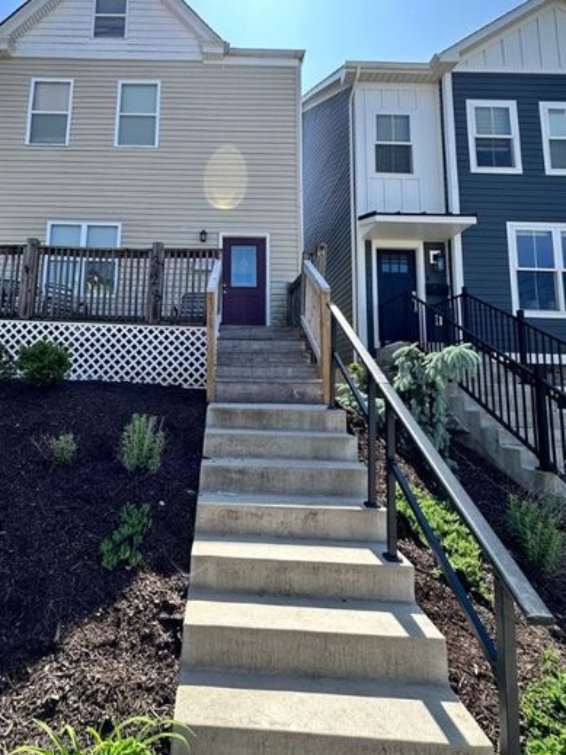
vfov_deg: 87.6
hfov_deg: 70.4
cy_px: 347
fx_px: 393
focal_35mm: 18
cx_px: 211
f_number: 2.2
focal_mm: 2.22
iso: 50
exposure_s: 1/609
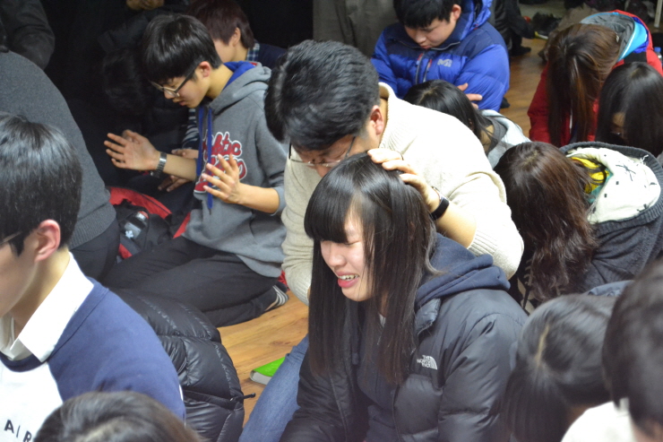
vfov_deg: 16.5
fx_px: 1519
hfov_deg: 24.6
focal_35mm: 82
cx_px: 332
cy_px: 221
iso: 3200
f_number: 5.6
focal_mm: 55
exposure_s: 1/15
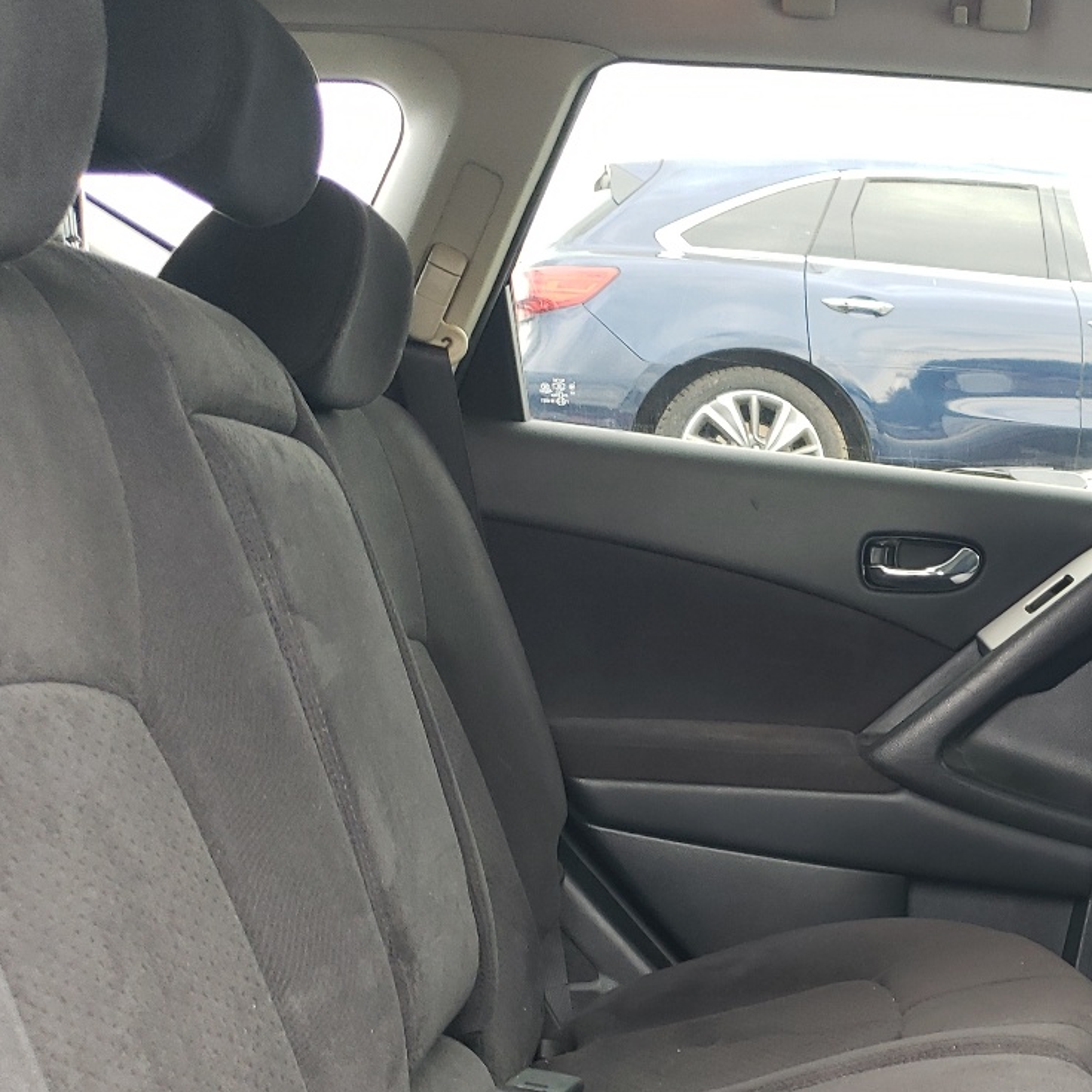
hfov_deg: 31.0
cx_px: 1140
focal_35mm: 50
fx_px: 1785
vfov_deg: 33.7
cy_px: 740
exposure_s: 1/50
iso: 70
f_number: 1.5
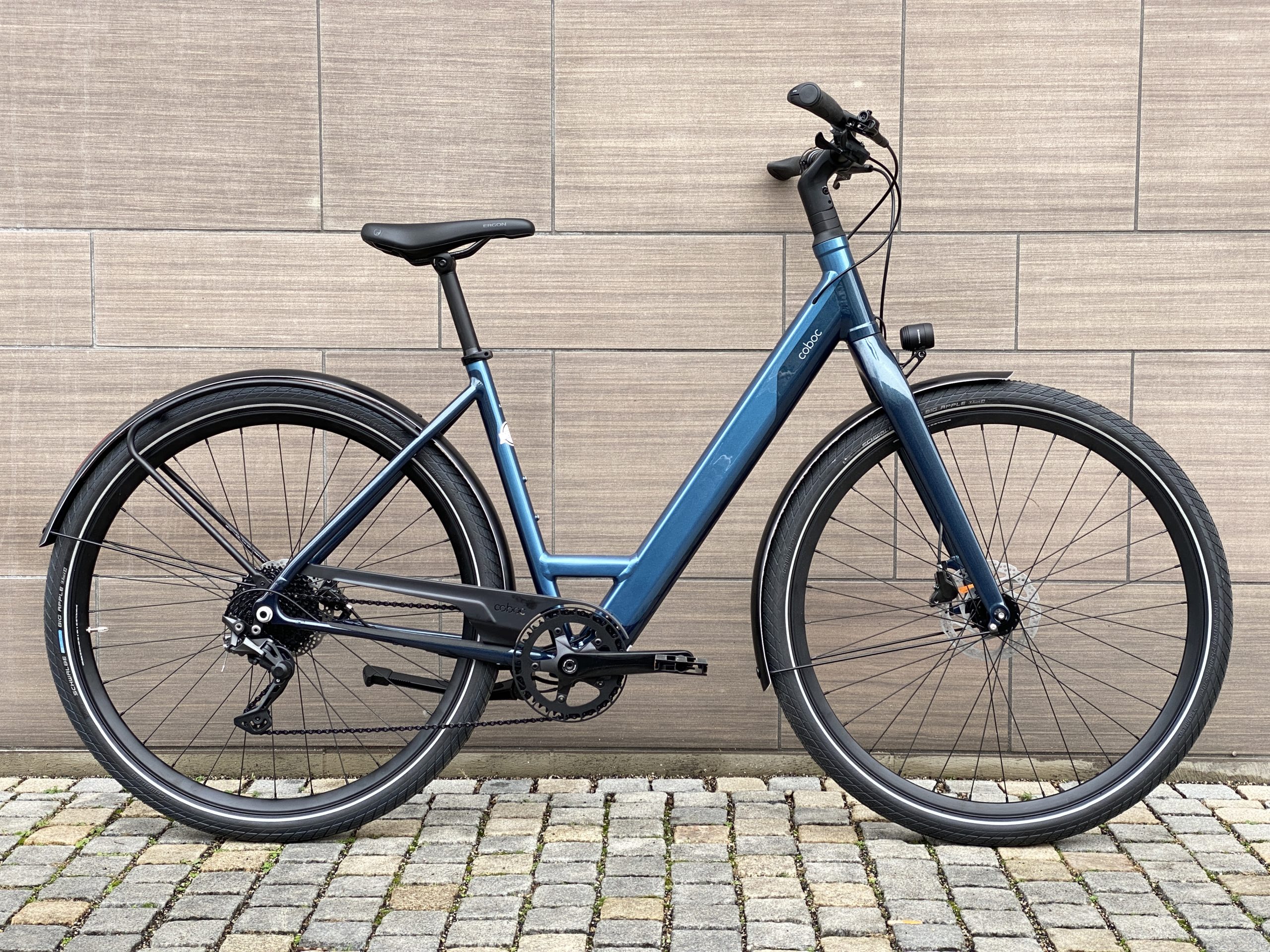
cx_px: 635
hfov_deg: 36.8
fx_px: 1908
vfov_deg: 28.0
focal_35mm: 52
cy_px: 476
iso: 32
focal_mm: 6
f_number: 2
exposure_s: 1/122
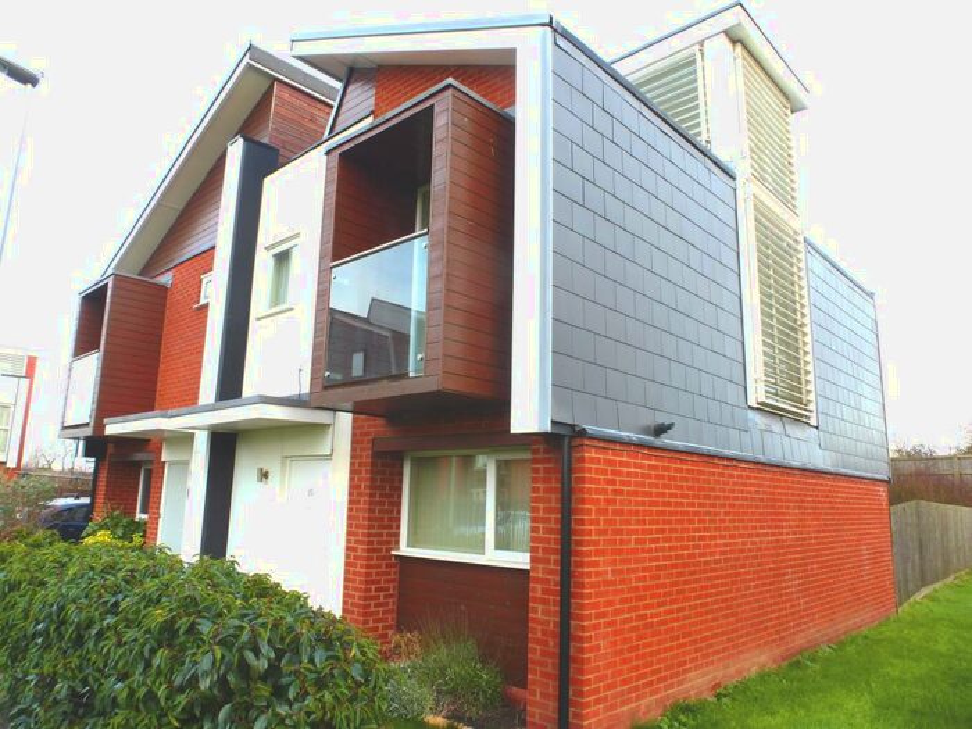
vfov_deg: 56.8
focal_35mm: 24
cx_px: 486
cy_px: 364
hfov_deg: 71.6
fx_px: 674
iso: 100
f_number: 4
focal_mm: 4.3
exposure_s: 1/100
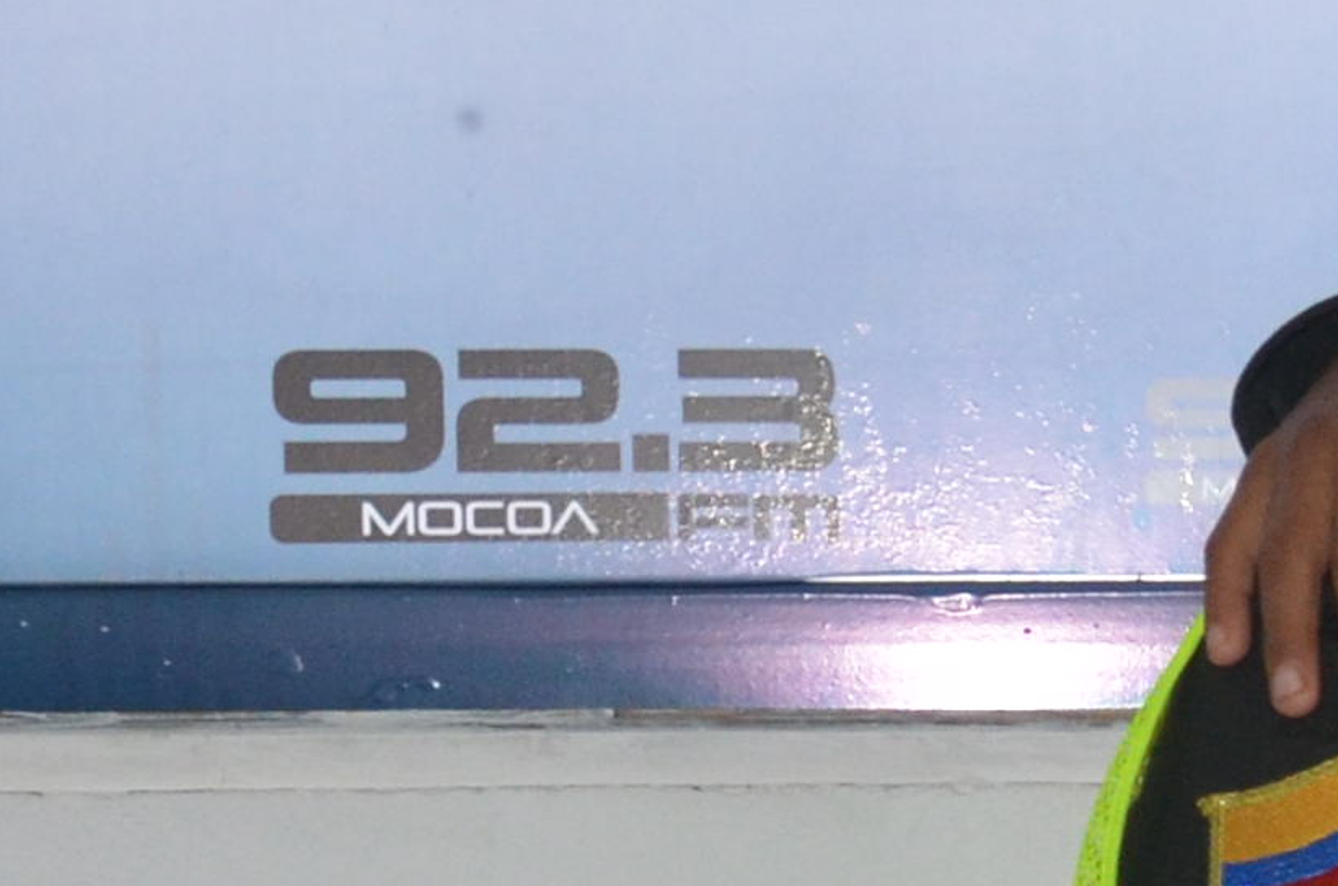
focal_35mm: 162
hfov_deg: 11.5
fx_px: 6009
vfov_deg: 8.2
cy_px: 1526
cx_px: 2601
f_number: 3.5
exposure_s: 1/60
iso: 800
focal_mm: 18
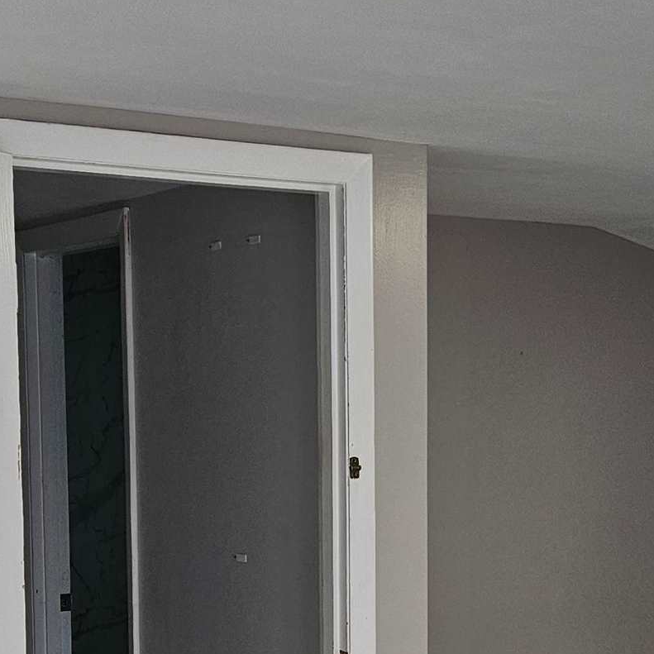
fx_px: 1689
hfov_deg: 21.9
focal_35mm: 79
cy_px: 586
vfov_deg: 21.4
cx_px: 420
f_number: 1.8
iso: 100
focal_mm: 5.4
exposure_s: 1/120
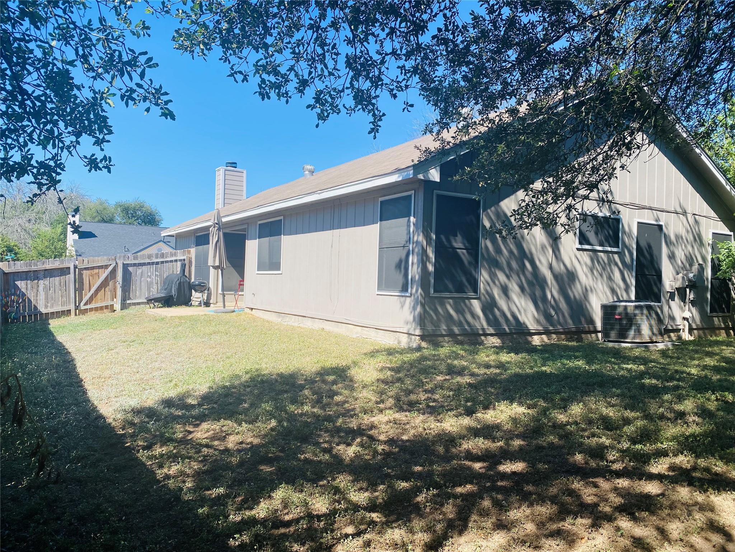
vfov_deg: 53.1
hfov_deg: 67.3
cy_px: 276
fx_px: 552
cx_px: 368
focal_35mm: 26
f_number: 1.8
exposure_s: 1/1543
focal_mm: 4.25
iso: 32
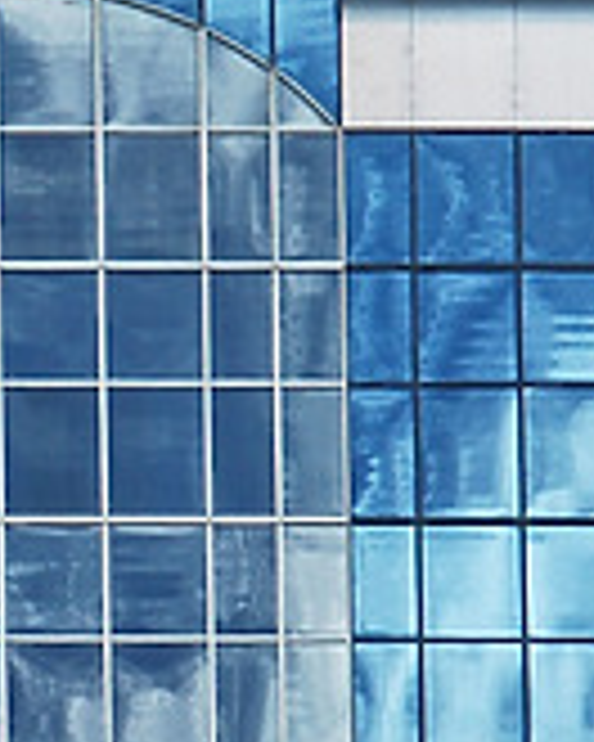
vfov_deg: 2.5
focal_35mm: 784
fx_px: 17229
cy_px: 594
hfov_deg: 2.0
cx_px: -86
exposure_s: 1/800
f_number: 7.1
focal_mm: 102
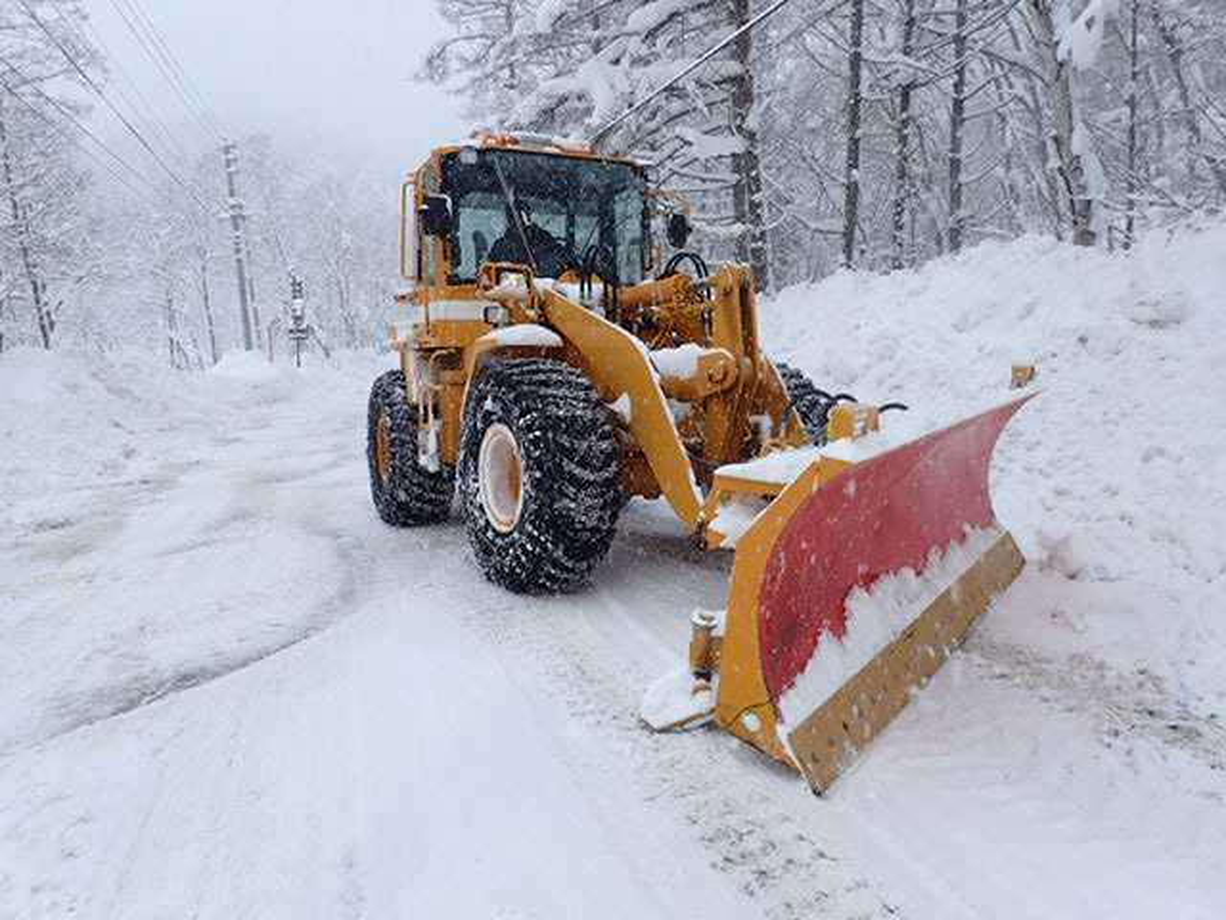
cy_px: 460
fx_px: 885
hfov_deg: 69.4
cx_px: 613
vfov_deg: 54.9
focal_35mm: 25
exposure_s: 1/160
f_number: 8
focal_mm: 4.5
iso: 100
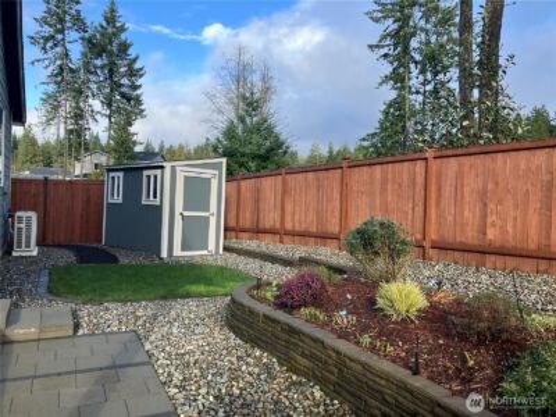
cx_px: 278
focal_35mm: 28
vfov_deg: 49.7
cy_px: 208
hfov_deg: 63.4
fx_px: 450
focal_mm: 3.99
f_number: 1.8
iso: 32
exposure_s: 1/600
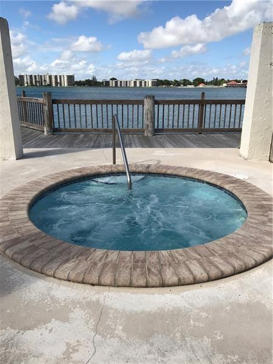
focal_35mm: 28
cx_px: 136
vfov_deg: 63.4
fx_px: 294
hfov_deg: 49.7
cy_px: 182
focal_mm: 3.99
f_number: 1.8
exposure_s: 1/3096
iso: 20
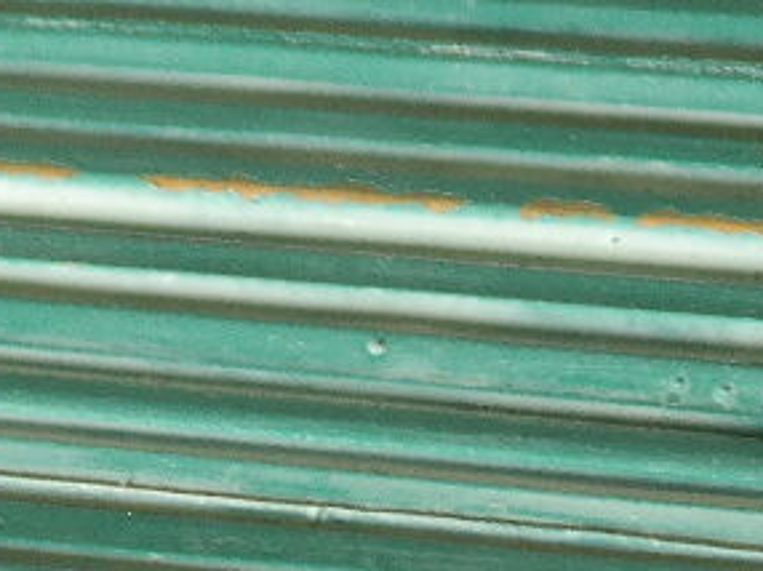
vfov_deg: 4.8
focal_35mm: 308
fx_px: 6783
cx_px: -803
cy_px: 85
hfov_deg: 6.2
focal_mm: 35
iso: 800
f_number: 5.6
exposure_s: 1/30
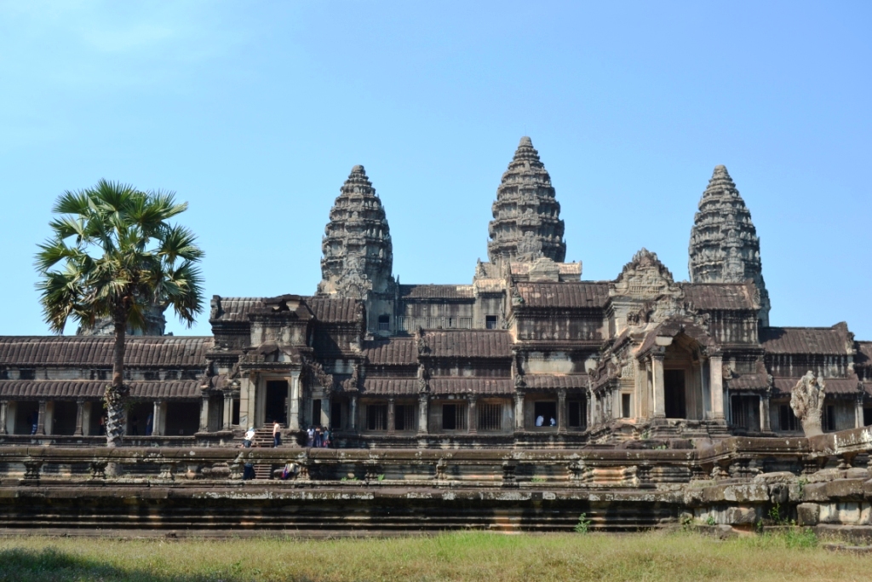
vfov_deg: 29.9
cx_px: 436
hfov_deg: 43.6
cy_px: 291
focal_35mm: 45
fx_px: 1090
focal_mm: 30
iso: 100
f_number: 7.1
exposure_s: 1/200
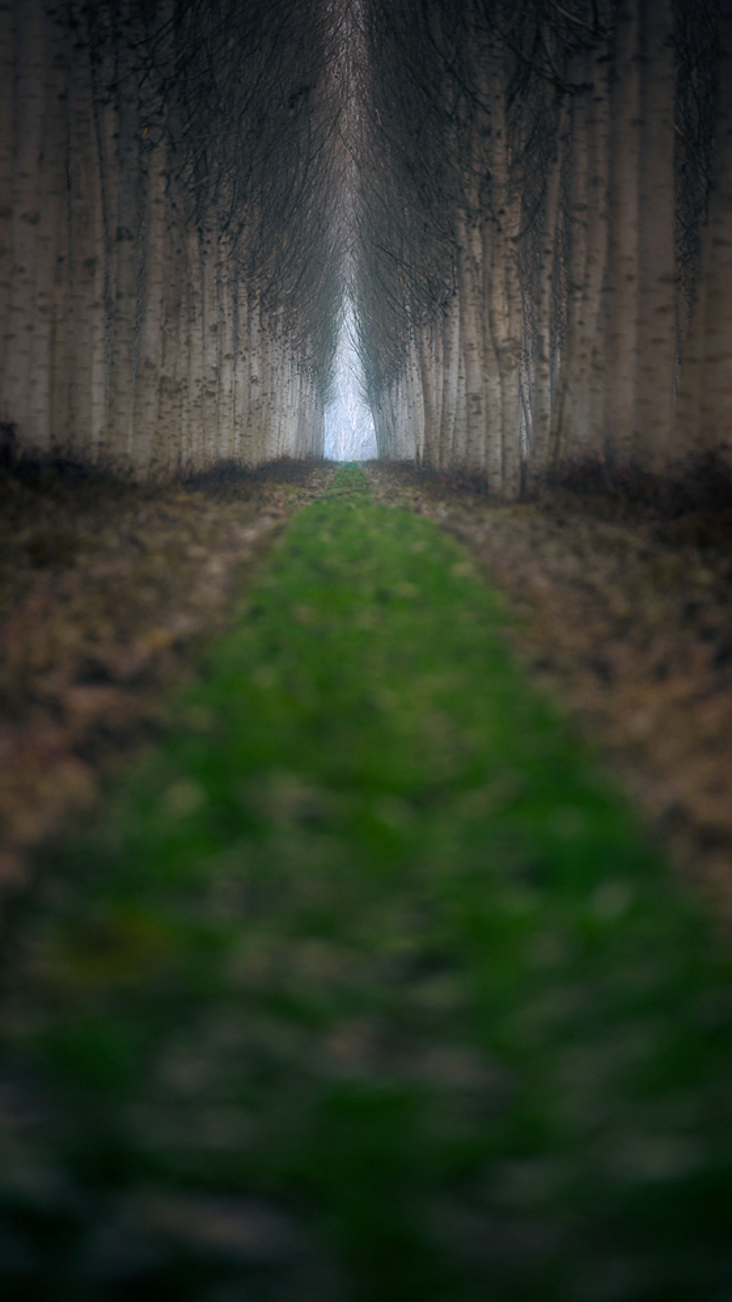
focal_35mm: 211
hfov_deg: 5.8
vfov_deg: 10.2
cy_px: 654
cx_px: 350
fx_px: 7282
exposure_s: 1/500
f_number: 2.8
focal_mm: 200
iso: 100
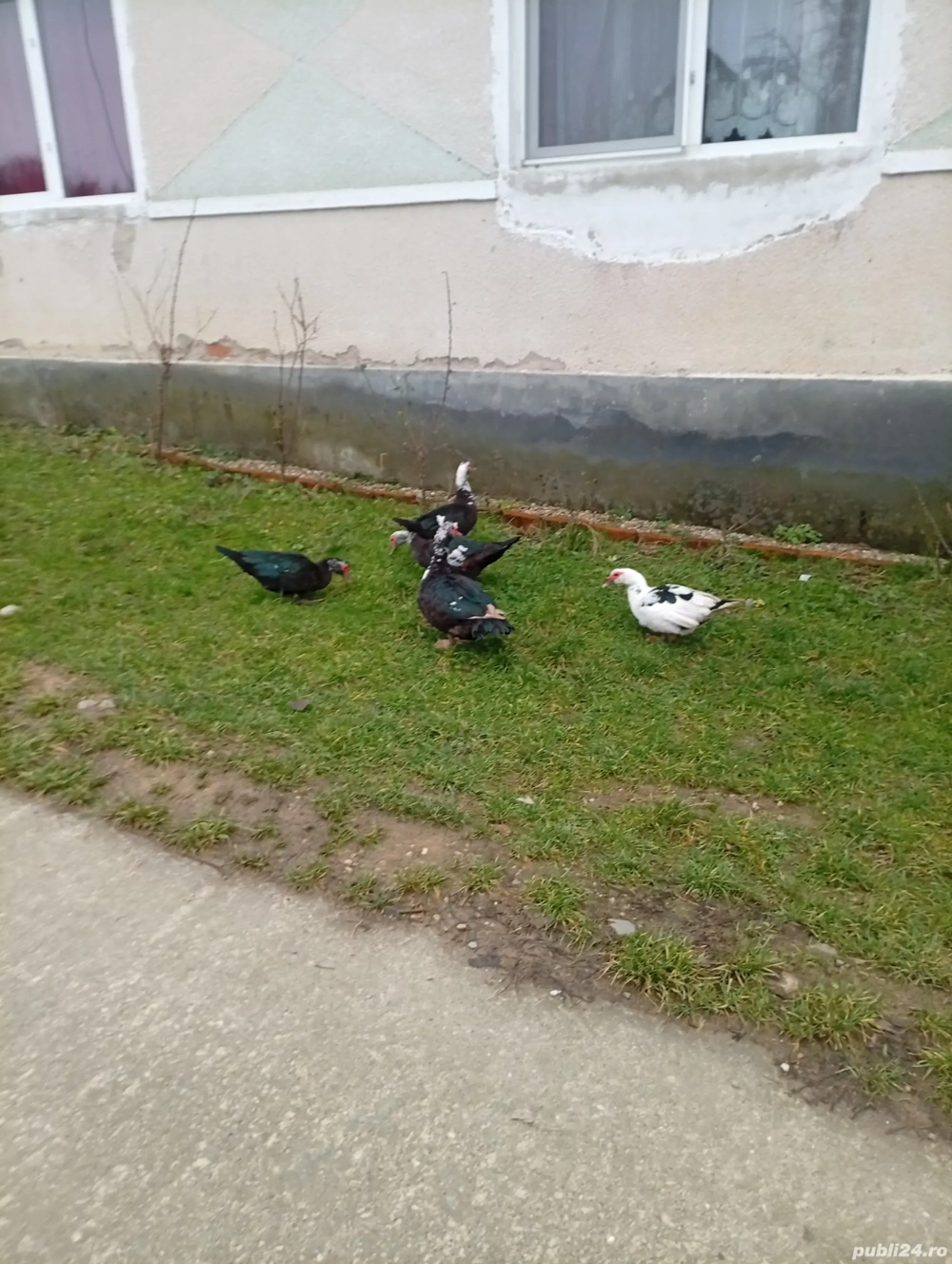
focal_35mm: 27
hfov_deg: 51.5
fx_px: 988
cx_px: 476
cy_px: 632
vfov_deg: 65.2
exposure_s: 1/123
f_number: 1.8
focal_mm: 3.84
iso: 50
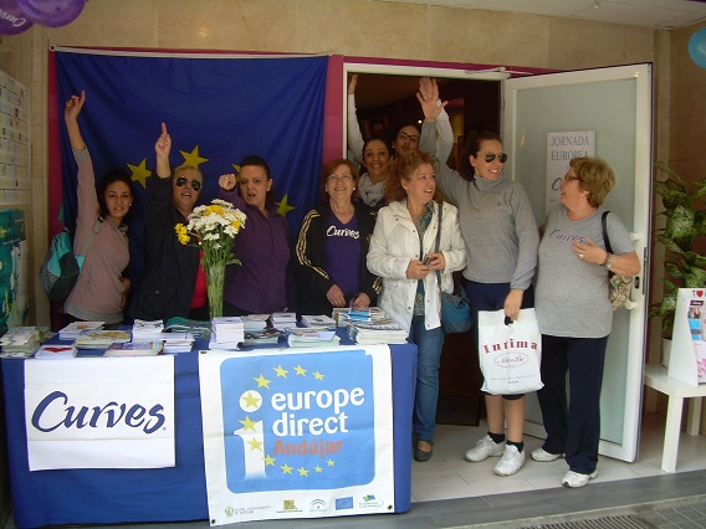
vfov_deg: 37.7
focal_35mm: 38
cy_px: 264
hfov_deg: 49.0
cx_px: 353
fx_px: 775
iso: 50
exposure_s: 1/50.4
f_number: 2.8
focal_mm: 6.3
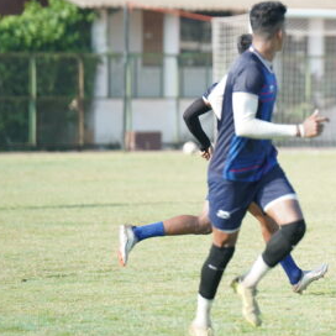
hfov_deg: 4.9
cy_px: 109
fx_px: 3953
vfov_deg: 4.9
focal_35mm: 360
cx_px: 380
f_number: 2.8
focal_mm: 180
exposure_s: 1/1000
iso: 250
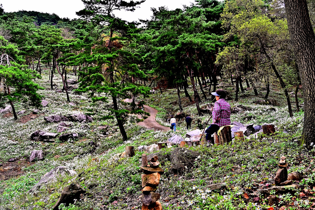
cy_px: 105
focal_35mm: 43
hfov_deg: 45.4
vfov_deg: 31.2
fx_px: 376
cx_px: 158
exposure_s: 1/125
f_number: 8
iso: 280
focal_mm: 43
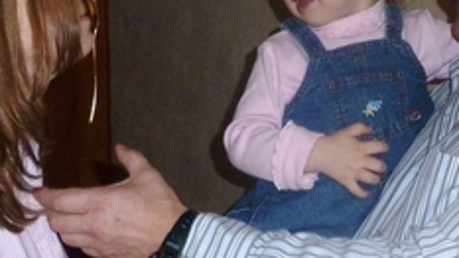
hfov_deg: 21.1
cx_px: 317
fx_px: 1229
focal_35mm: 101
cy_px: 108
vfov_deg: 12.0
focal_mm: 7.9
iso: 400
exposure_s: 1/125
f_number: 3.8
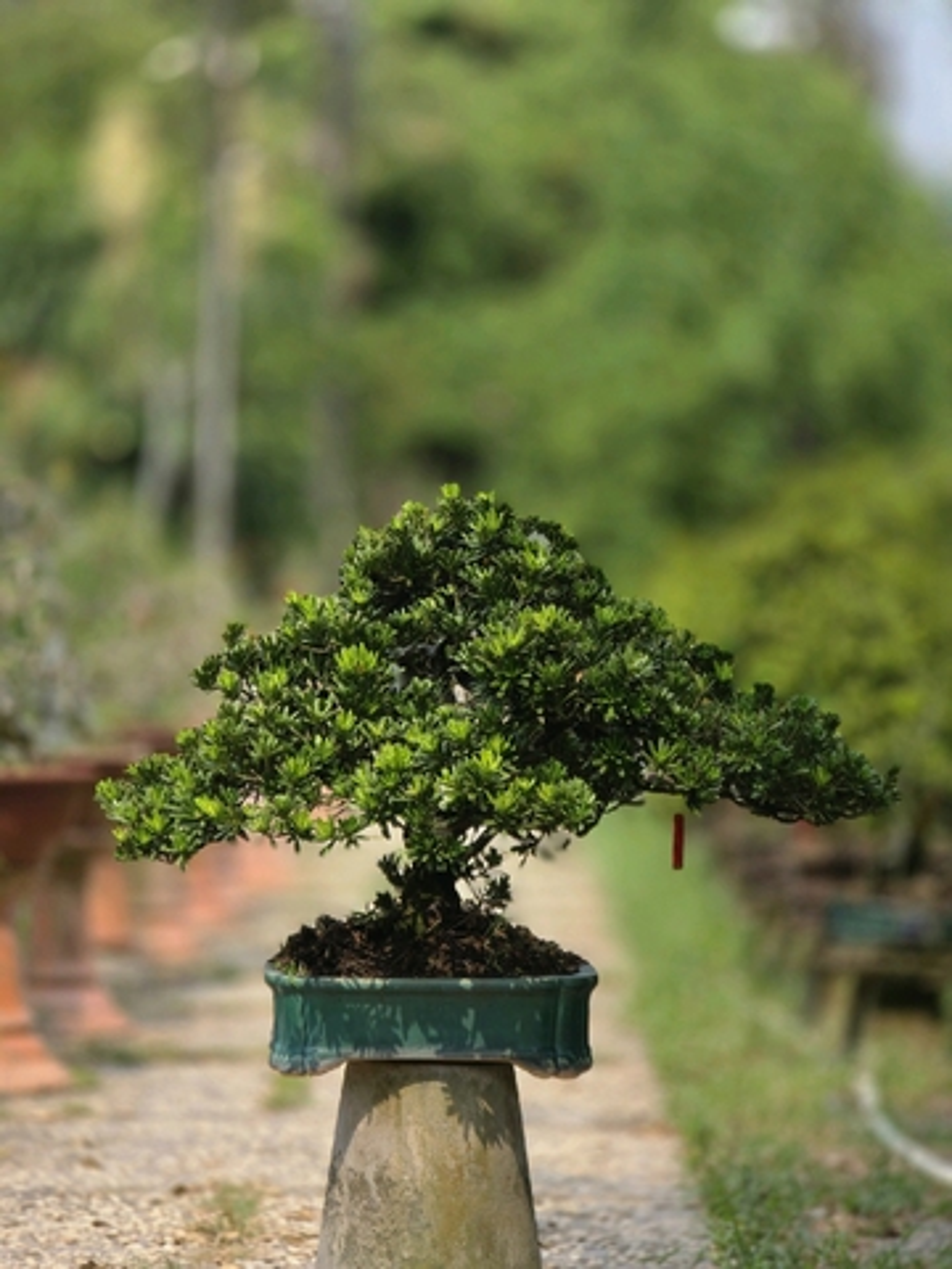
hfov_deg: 12.9
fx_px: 4217
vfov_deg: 17.1
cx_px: 476
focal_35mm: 115
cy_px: 634
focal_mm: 18.6
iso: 64
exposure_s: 1/909
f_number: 3.4
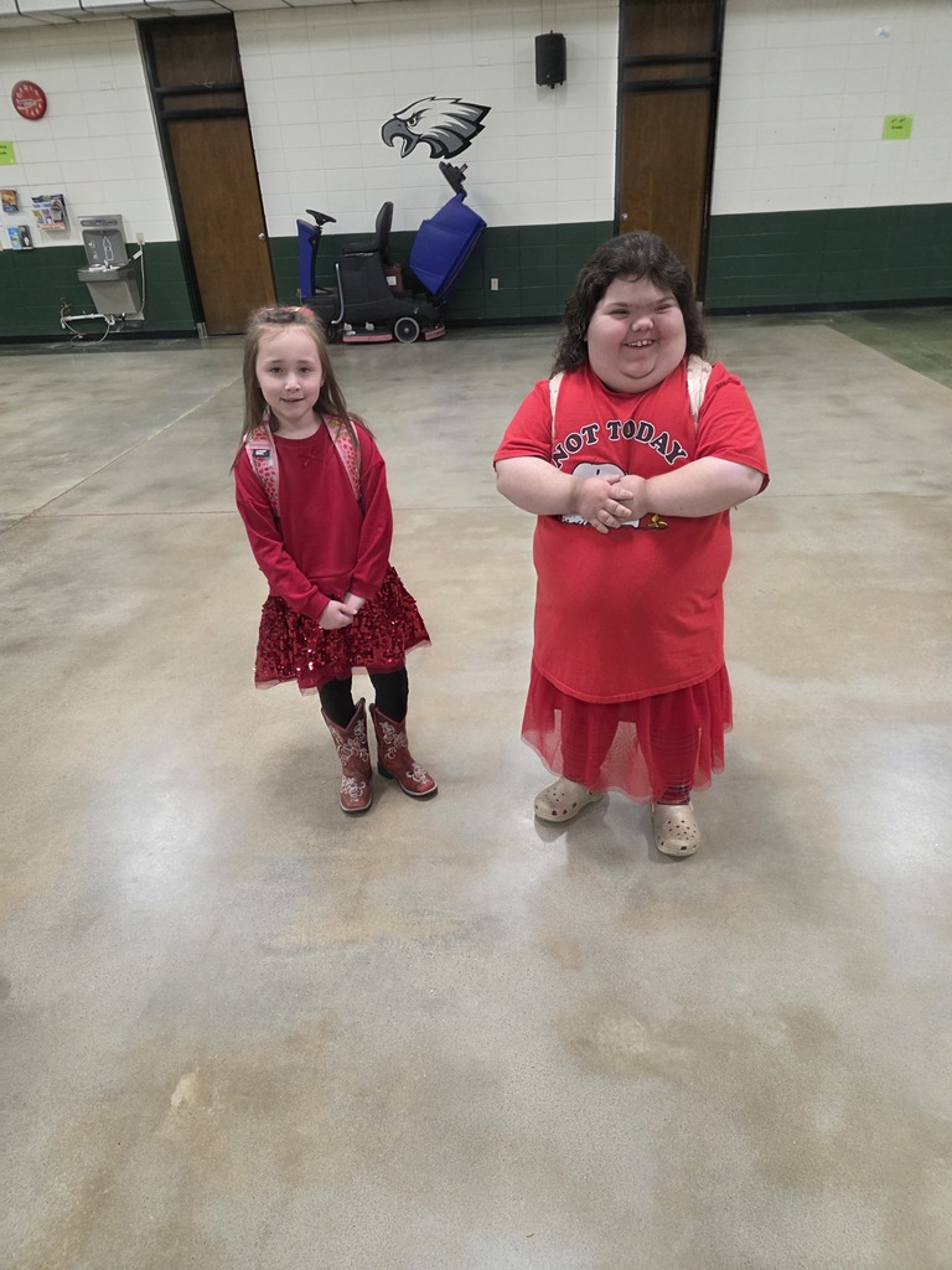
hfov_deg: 58.9
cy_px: 635
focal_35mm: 23
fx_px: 843
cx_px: 476
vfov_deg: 73.9
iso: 500
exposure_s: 1/120
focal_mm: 6.3
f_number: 1.7
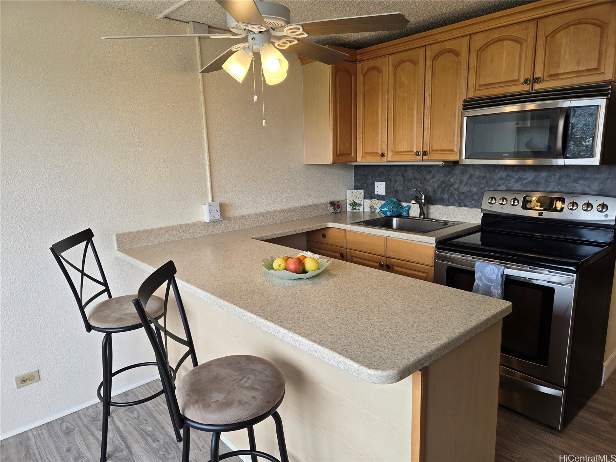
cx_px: 308
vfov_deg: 58.9
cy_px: 231
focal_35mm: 23
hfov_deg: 73.9
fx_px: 409
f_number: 1.8
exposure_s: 1/120
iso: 40
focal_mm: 5.4
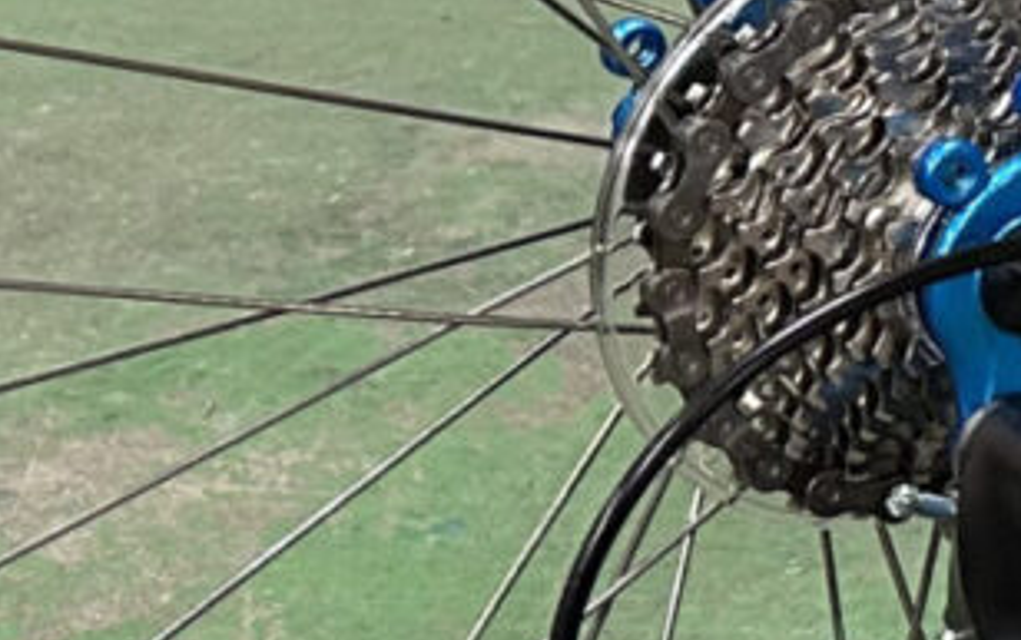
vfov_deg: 7.5
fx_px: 4595
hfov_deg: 10.9
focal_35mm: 165
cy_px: -862
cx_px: 2403
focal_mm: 6.86
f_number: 1.78
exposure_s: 1/50
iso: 200
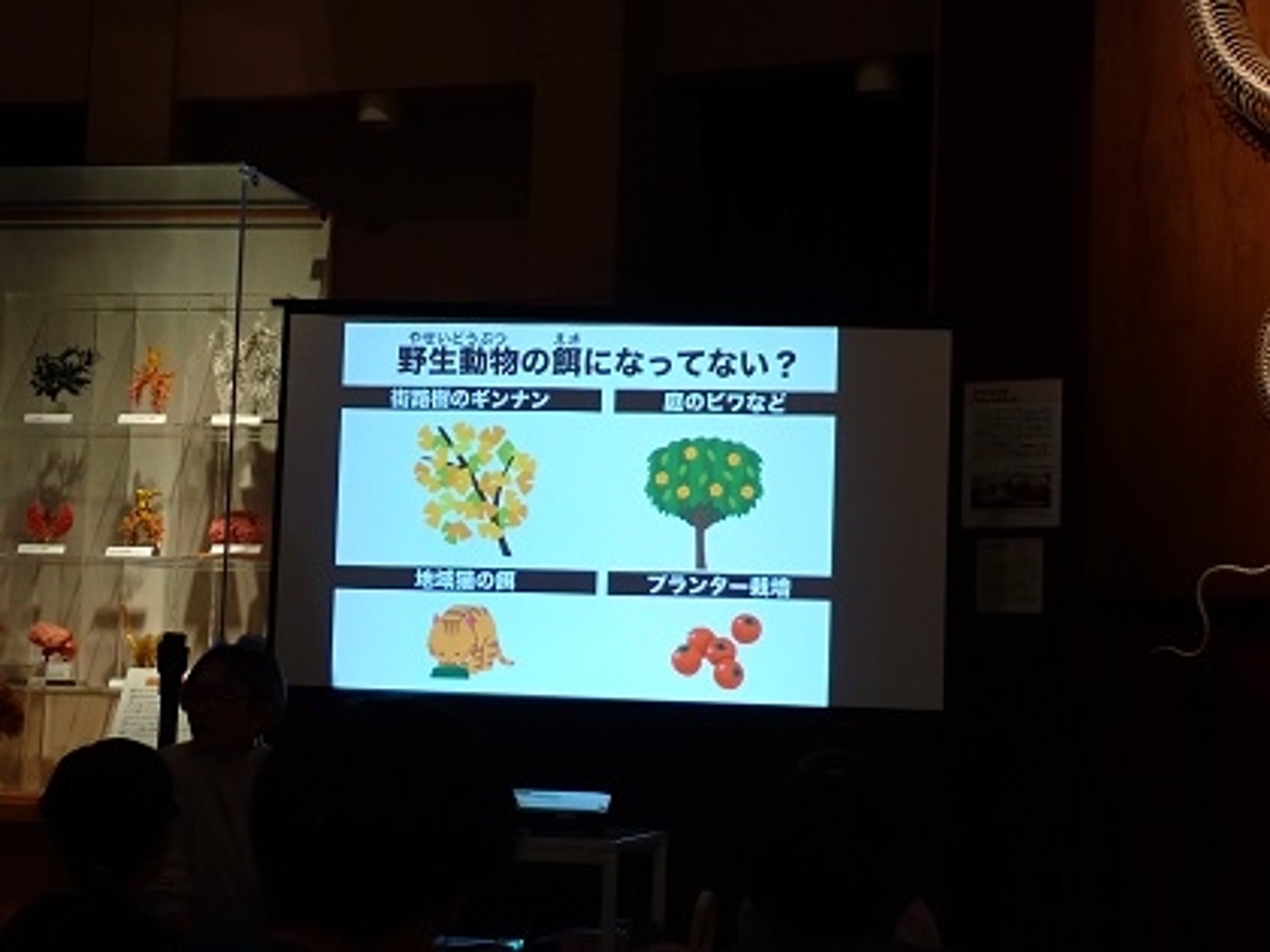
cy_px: 476
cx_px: 635
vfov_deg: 19.1
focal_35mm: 77
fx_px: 2825
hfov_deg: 25.3
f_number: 4.1
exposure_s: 1/80
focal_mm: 13.65
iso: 320
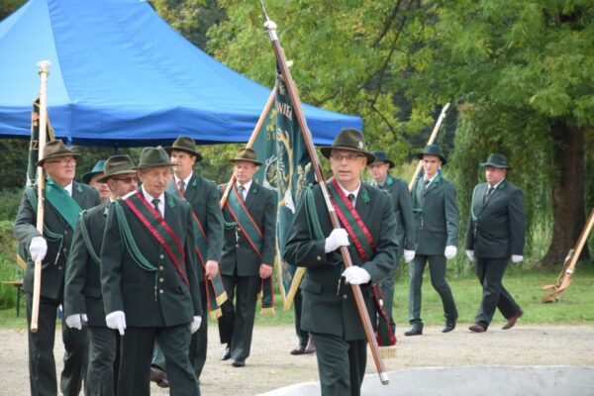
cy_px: 198
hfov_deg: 13.0
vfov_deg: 8.7
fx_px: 2599
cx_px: 297
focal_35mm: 158
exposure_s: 1/200
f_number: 7.1
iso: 400
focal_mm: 105
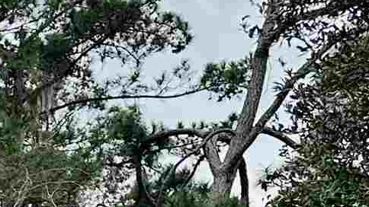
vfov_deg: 7.0
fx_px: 1624
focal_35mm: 166
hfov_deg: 10.5
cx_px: -617
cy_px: 435
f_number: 1.78
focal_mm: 6.86
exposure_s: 1/1751
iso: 80
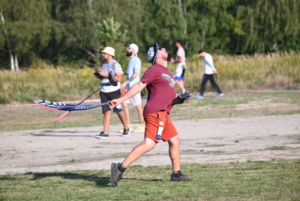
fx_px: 1834
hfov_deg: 9.3
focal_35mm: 220
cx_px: 150
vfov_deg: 6.3
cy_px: 100
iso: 640
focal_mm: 220
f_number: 6.3
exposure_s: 1/2500
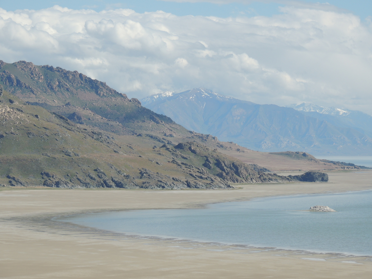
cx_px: 186
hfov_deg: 11.6
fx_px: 1827
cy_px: 140
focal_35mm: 170
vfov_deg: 8.7
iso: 100
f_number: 4.5
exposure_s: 1/800
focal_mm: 30.3
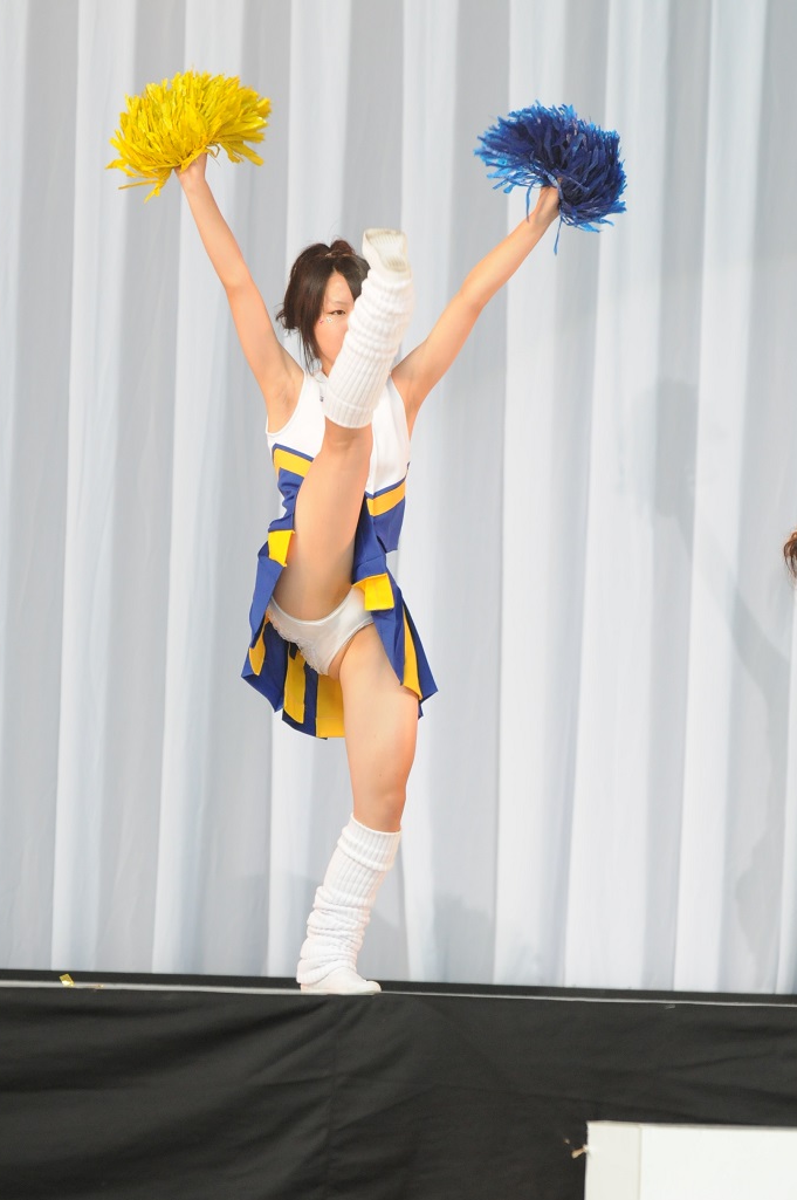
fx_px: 16676
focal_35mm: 501
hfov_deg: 2.7
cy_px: 688
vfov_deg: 4.1
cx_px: 383
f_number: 5
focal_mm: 280
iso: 1250
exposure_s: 1/500
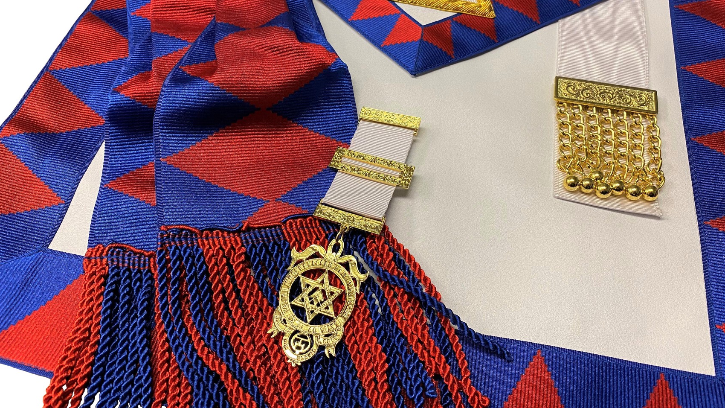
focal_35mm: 30
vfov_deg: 38.7
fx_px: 577
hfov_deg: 64.3
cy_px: 152
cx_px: 379
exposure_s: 1/50
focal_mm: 4.25
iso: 64
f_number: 1.8
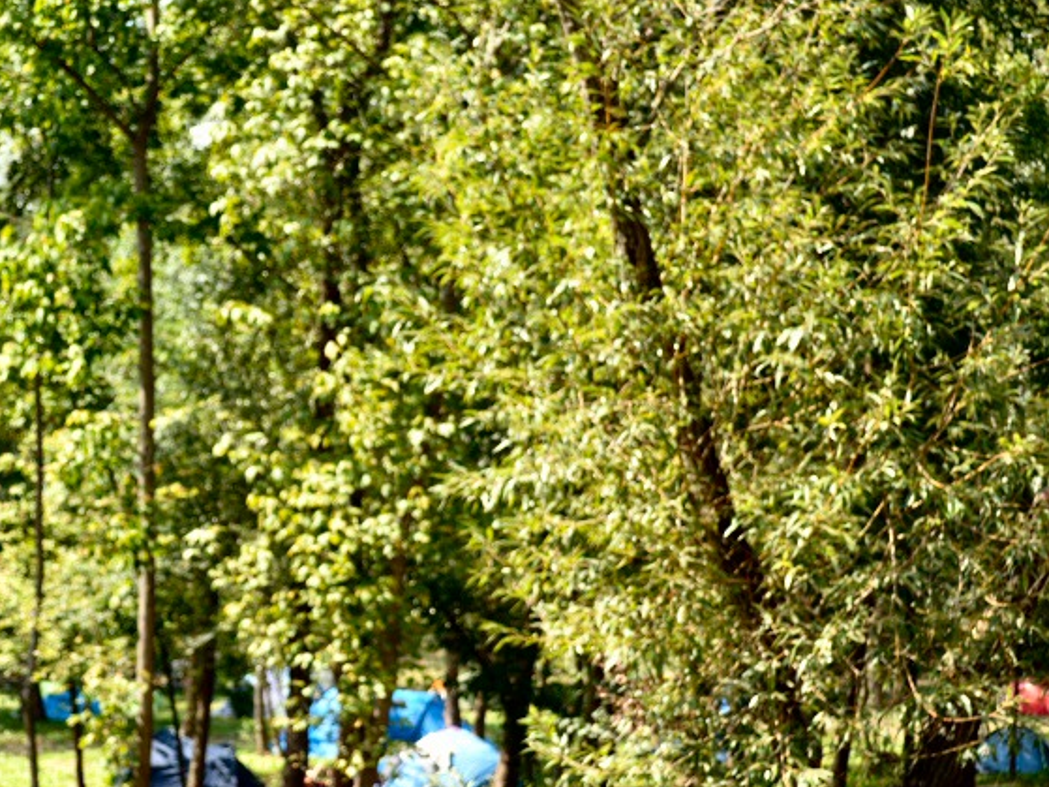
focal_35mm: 66
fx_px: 2000
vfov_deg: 22.2
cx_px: 347
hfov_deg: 29.2
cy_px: 491
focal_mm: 32
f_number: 4.8
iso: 640
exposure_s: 1/500
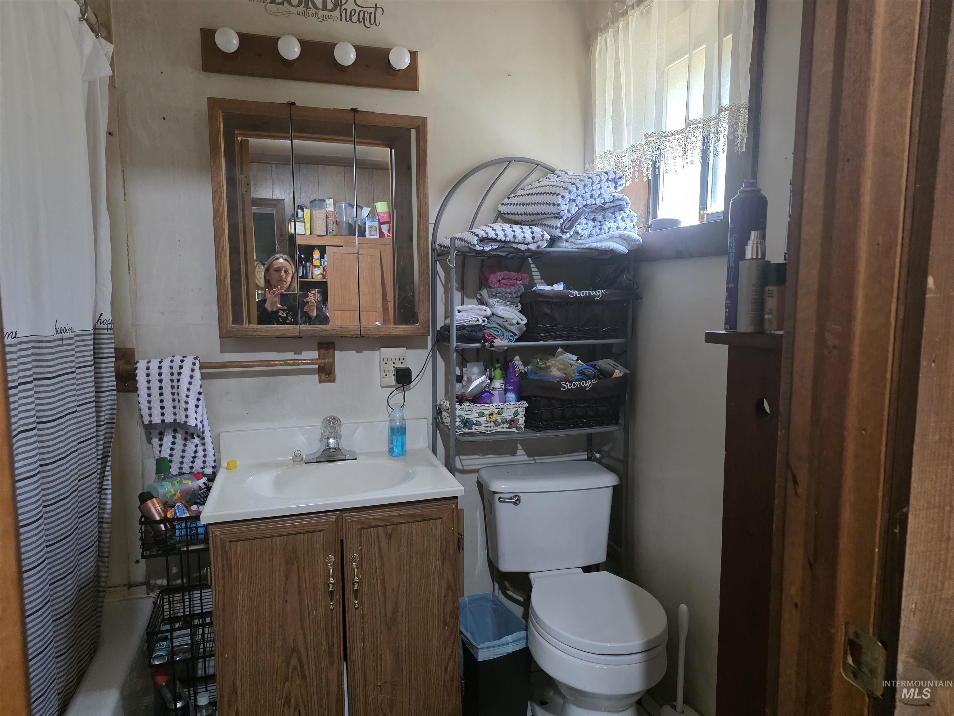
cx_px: 477
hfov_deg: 73.9
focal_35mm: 23
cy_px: 358
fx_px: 634
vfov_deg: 58.9
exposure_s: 1/120
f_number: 1.7
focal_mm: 6.3
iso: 800
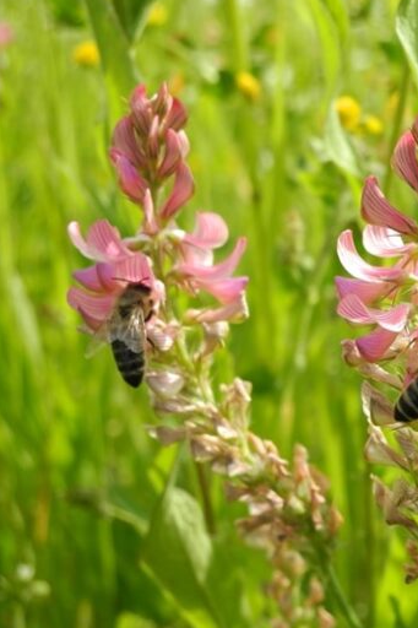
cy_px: 343
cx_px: 429
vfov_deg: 26.0
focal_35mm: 78
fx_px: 1359
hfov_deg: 17.1
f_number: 3.5
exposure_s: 1/500
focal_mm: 10.7
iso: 100
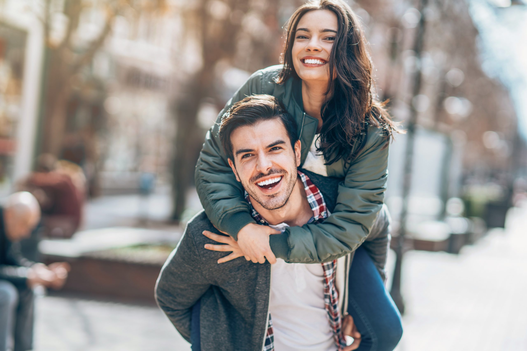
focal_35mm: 85
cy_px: 176
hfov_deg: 23.9
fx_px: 1245
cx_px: 264
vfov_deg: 16.1
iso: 100
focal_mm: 85
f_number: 2
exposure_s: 1/640
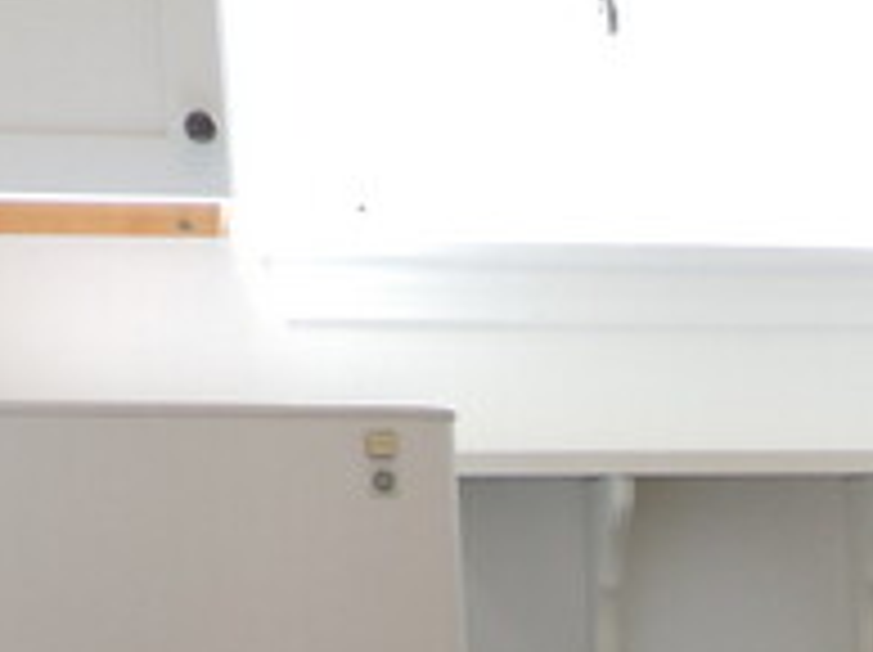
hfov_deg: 19.1
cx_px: 958
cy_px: 1165
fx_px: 2494
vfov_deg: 13.4
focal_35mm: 99
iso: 100
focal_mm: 4.3
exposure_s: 1/50
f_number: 3
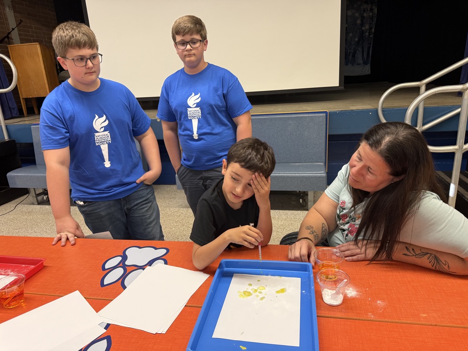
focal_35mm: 24
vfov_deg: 56.8
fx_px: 324
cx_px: 234
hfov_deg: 71.6
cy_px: 176
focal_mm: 6.76
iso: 200
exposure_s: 1/60
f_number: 1.78
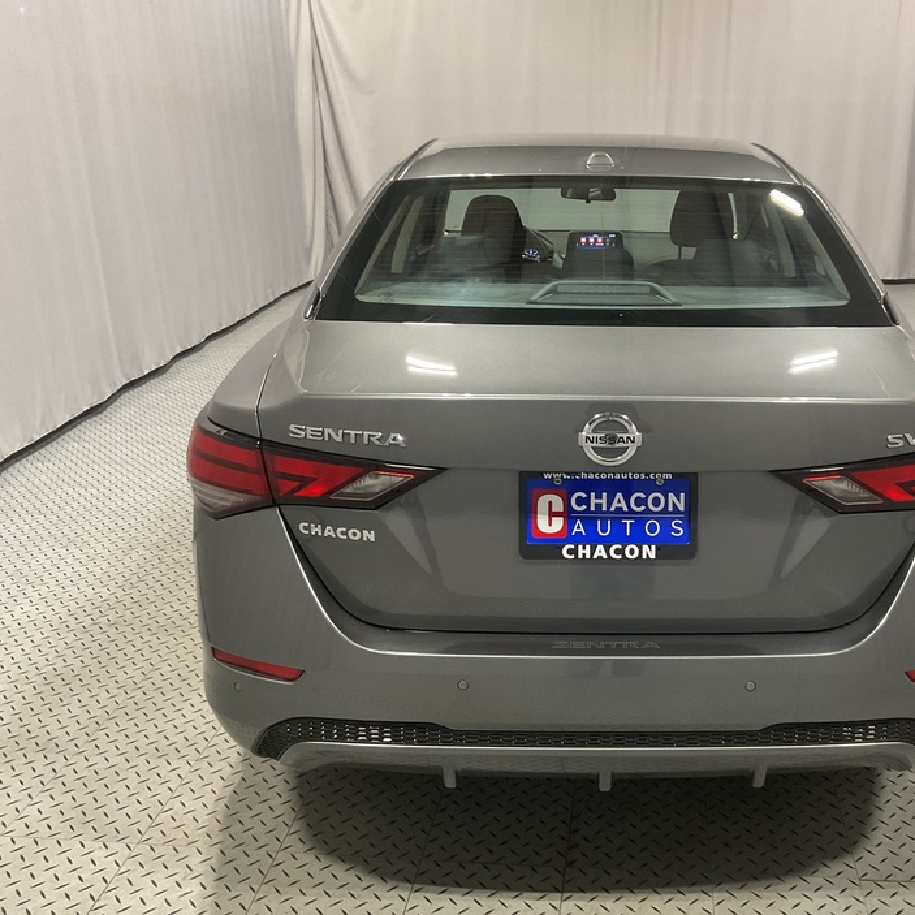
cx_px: 600
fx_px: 1047
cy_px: 462
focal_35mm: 35
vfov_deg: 47.2
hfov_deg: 46.6
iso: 80
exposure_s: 1/60
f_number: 1.8
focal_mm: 3
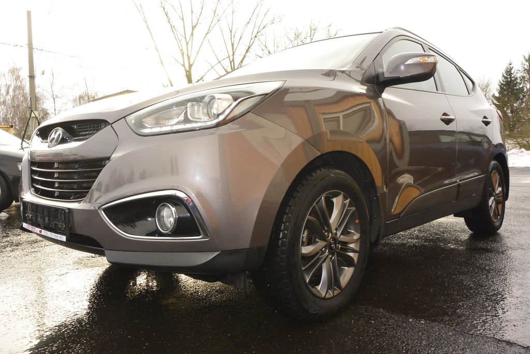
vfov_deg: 47.9
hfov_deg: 67.4
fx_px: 398
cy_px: 177
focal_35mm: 27
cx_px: 265
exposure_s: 1/250
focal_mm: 10
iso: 160
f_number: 5.6
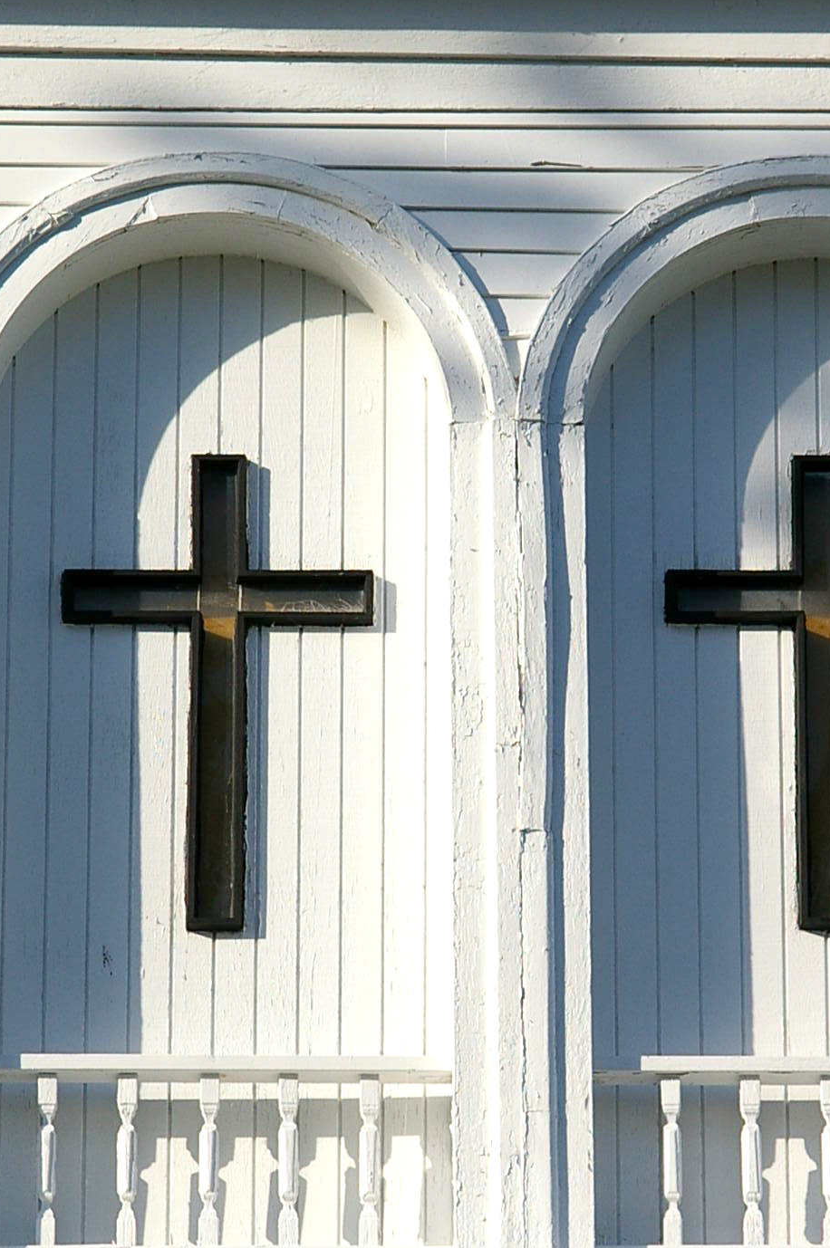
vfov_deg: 7.9
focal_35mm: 262
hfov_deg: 5.2
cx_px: 537
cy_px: 706
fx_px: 9078
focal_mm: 80
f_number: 9.5
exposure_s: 1/500
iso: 200
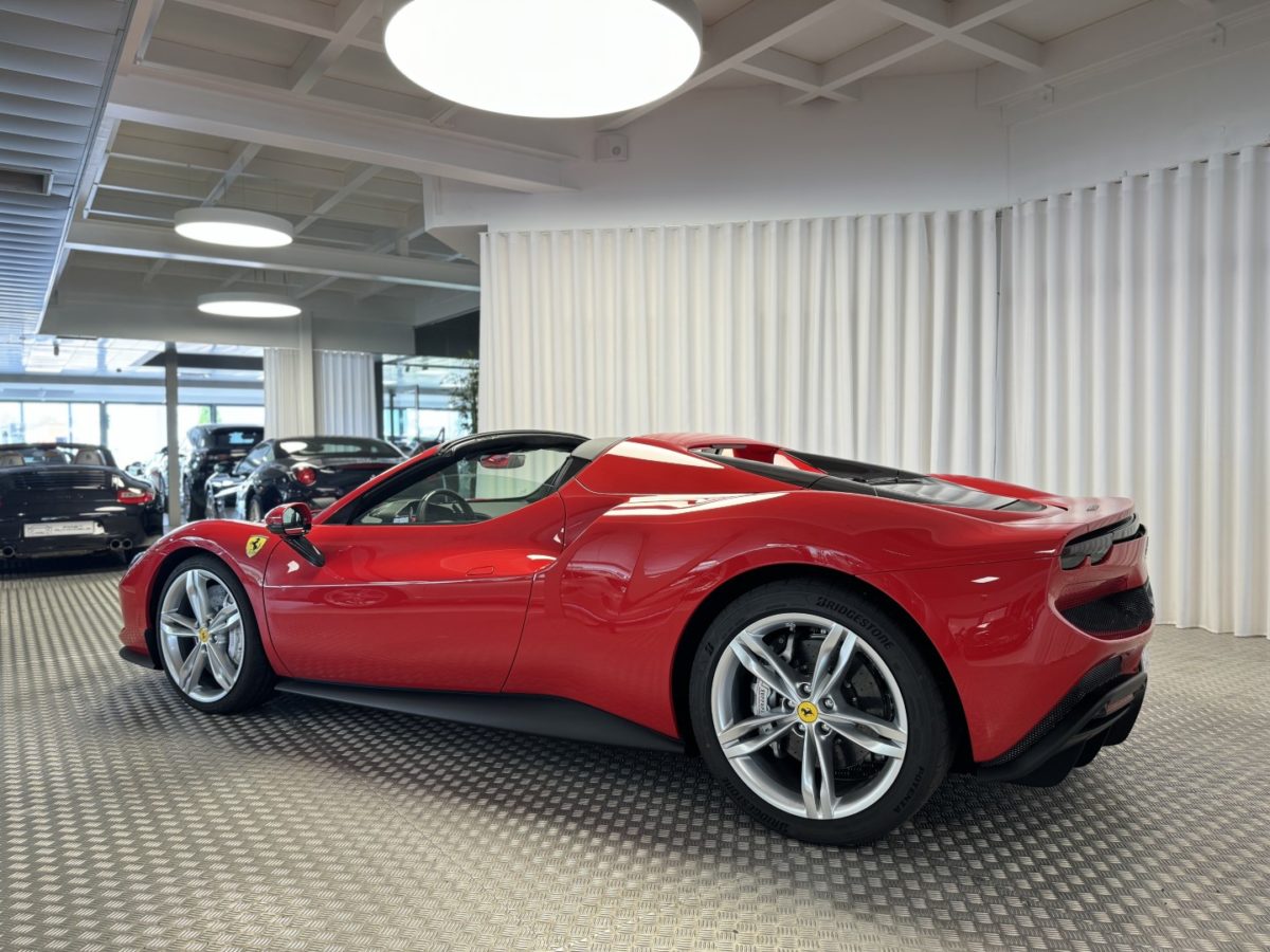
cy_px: 476
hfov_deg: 71.6
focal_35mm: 24
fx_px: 881
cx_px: 635
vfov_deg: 56.8
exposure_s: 1/50
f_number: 1.78
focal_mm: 6.76
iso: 125
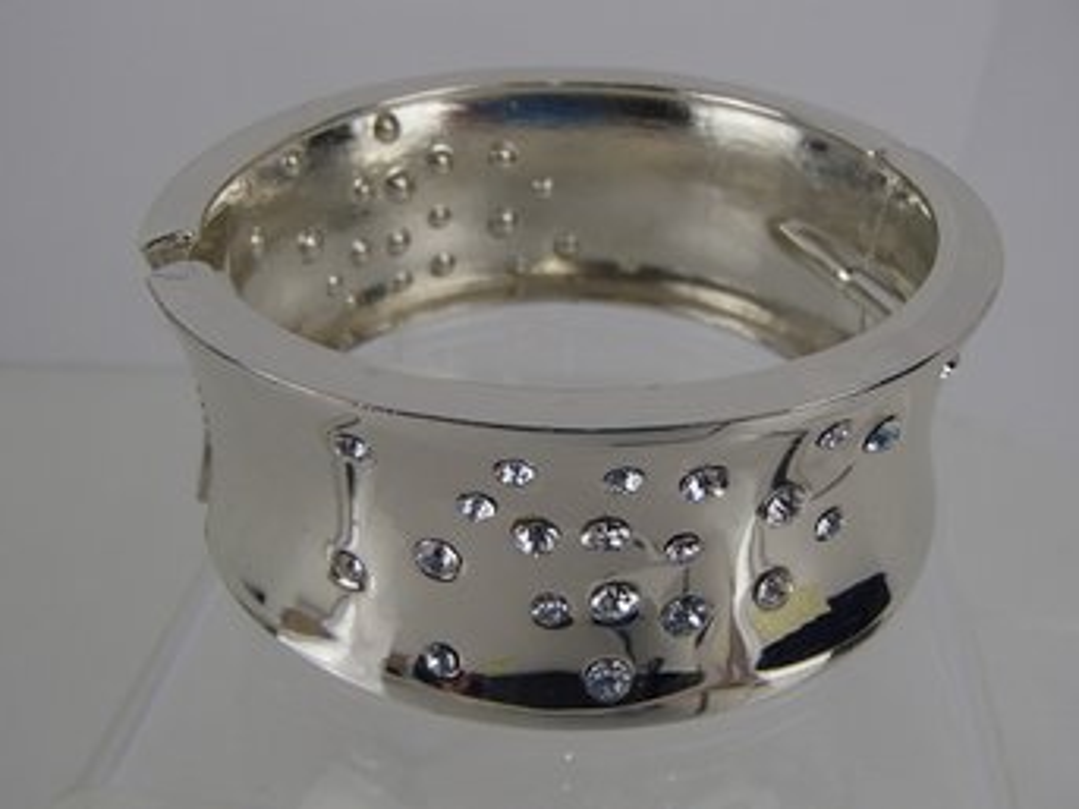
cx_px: 540
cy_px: 404
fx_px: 1153
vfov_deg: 38.6
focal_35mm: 37
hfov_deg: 50.2
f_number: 4.7
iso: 200
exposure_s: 1/160
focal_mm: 6.64
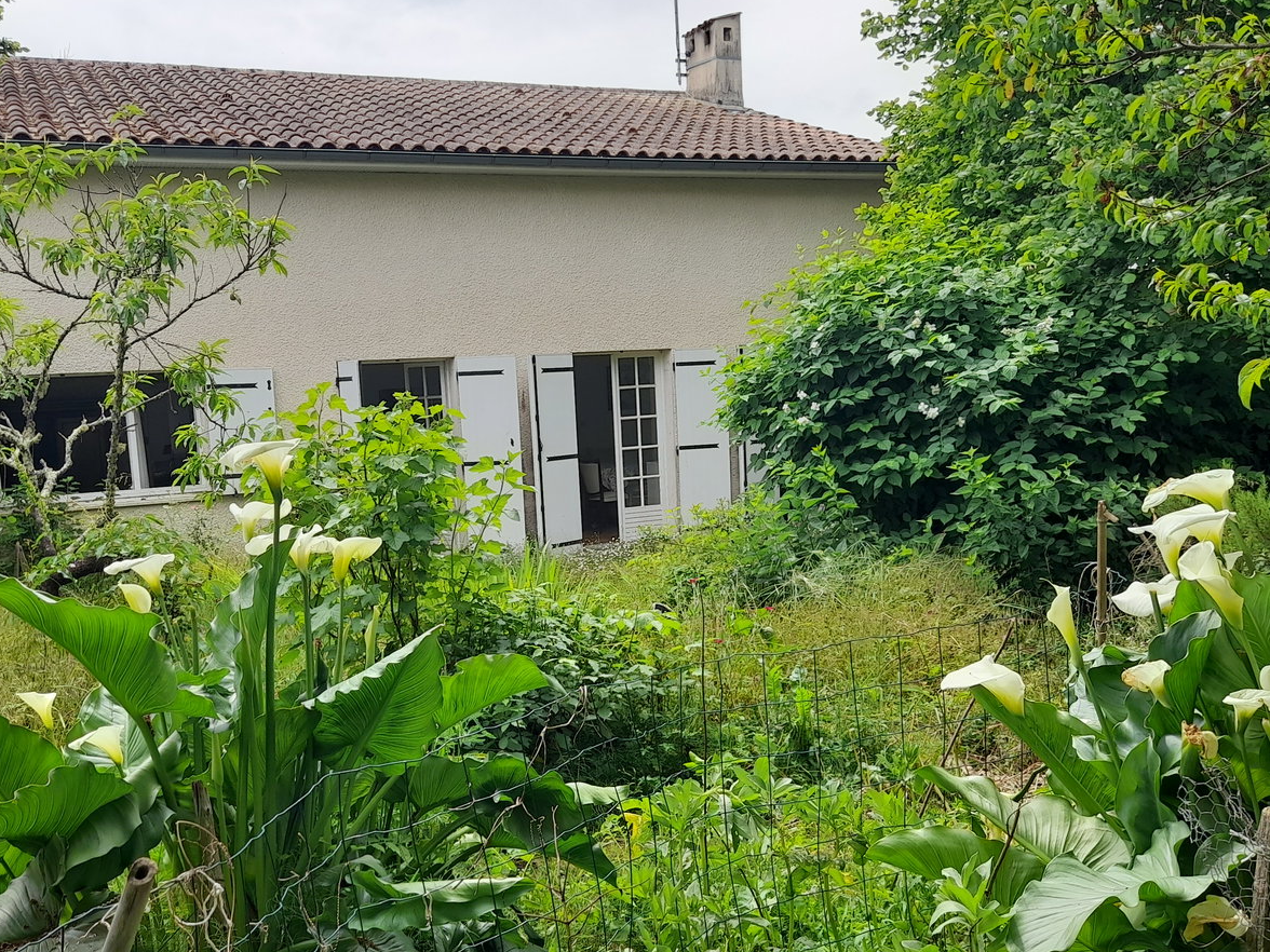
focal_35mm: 34
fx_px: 1247
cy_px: 520
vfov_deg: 41.8
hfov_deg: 53.9
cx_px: 617
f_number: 2
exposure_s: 1/276
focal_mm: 4.6
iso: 20
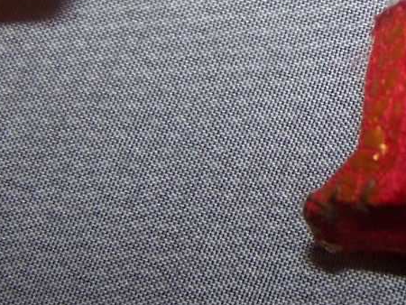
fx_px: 1537
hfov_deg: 14.3
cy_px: 49
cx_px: 559
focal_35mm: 131
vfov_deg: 11.3
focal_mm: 6.3
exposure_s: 1/60
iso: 80
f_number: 2.8
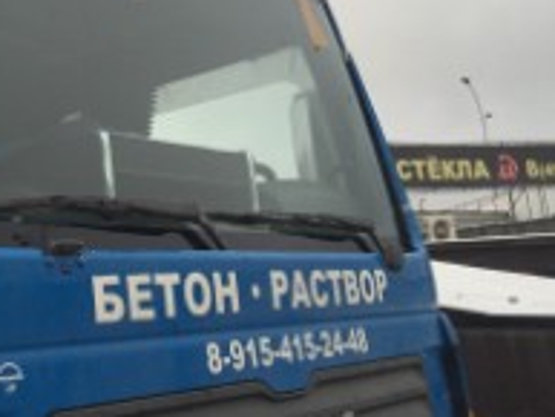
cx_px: 78
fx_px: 963
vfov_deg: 24.1
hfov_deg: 31.0
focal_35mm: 60
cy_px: 98
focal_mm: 4.15
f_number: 2.2
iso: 32
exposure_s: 1/501
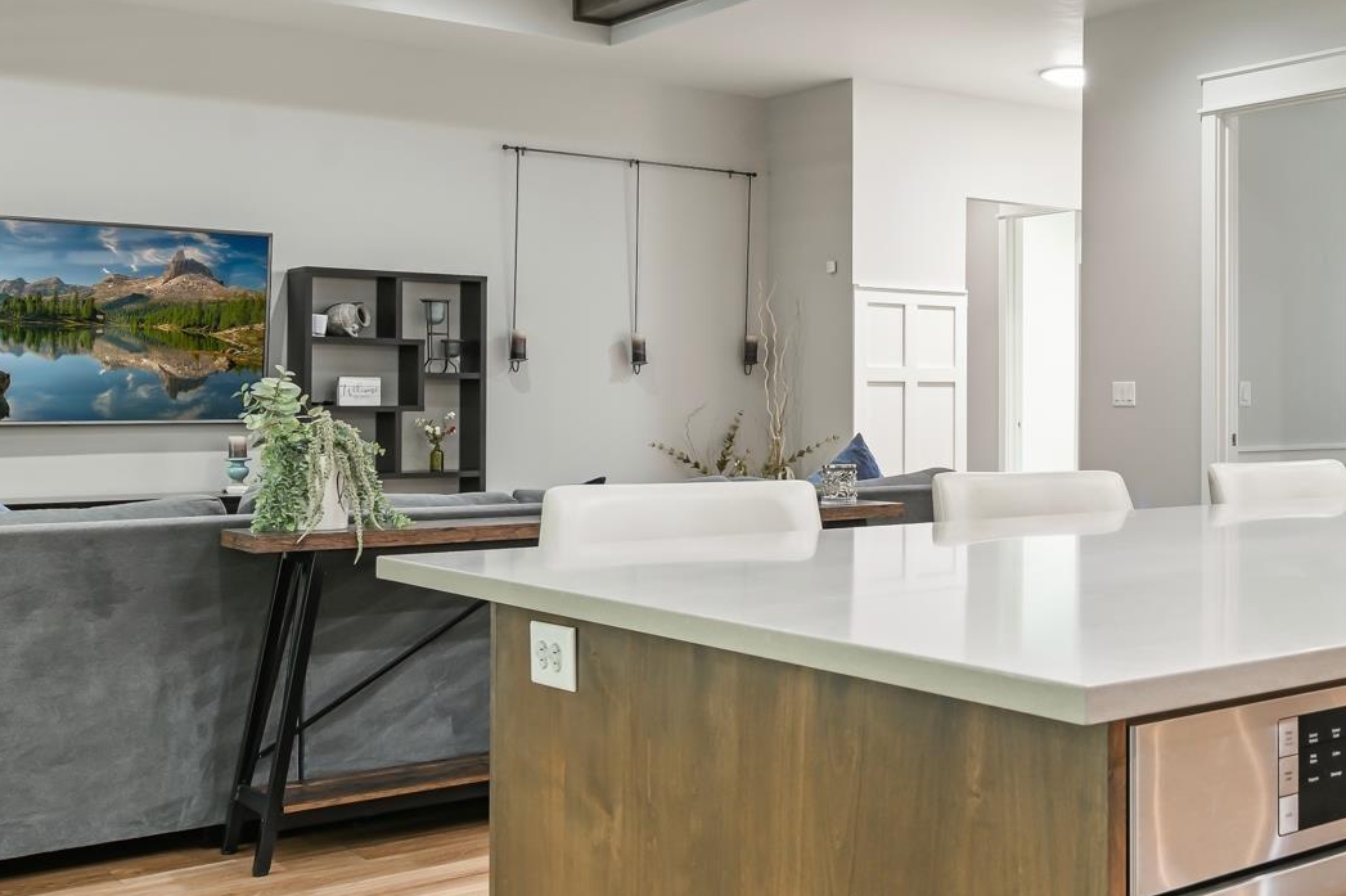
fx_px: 1607
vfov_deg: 31.1
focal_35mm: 43
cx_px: 1261
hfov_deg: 41.1
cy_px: 388
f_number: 8
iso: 200
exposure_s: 1
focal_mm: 18
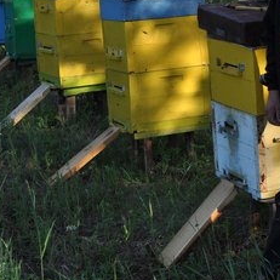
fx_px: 970
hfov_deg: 15.5
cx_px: 376
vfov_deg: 16.1
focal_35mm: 106
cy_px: 5
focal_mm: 24
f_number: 7.1
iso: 200
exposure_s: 1/200
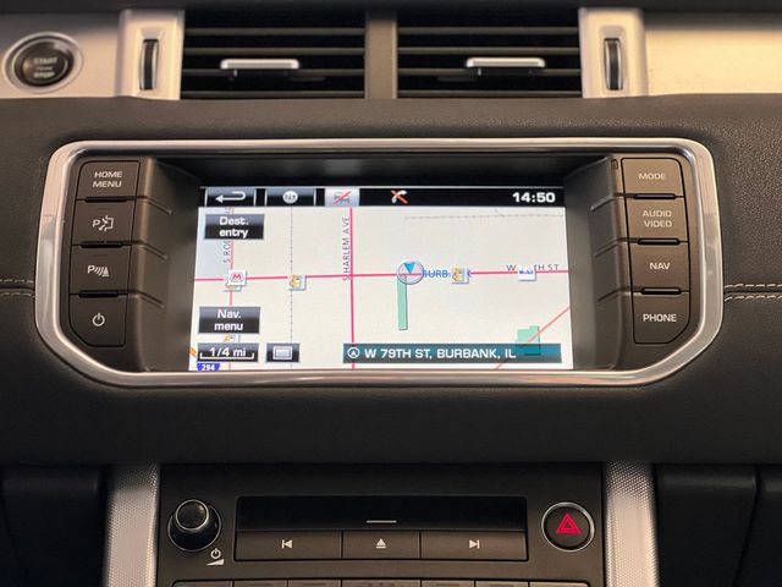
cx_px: 391
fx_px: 1739
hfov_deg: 25.3
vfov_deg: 19.1
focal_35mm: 77
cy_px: 294
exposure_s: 1/108
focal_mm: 9
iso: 250
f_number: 2.8
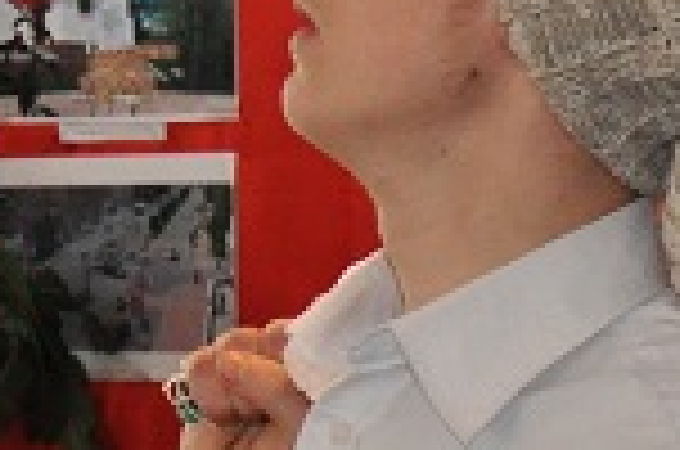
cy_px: 358
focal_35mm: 215
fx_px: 4053
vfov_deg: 6.4
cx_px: -95
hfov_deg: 9.5
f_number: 5
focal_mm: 24
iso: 1600
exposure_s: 1/200
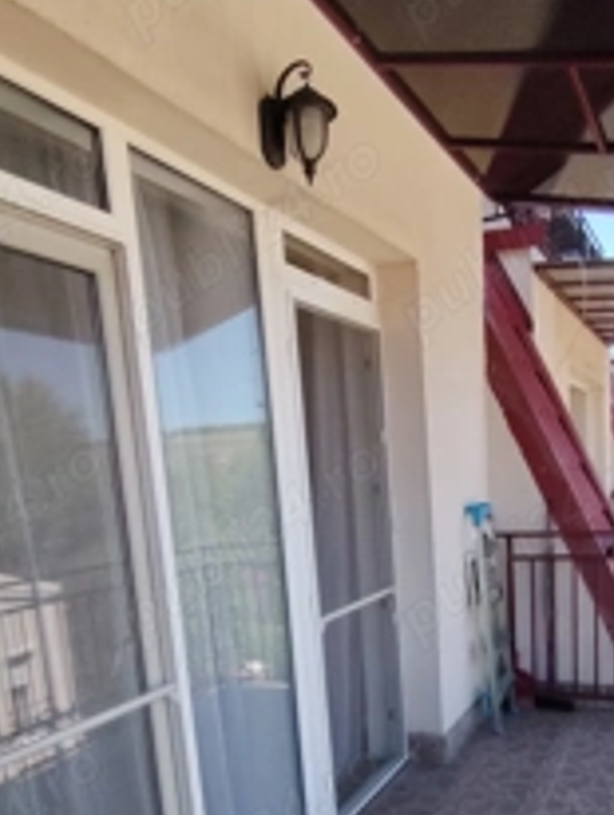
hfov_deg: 42.7
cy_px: 605
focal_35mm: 33
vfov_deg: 53.0
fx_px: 779
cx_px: 388
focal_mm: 1.42
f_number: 2.2
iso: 100
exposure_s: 1/505
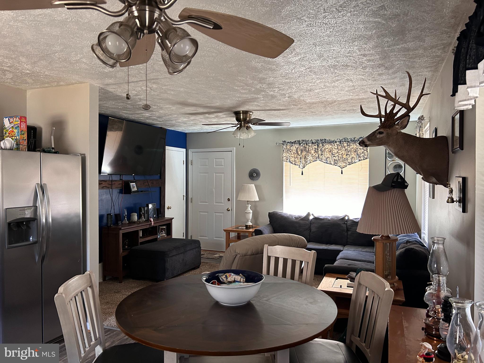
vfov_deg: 53.1
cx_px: 242
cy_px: 182
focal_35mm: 26
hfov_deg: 67.3
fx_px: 364
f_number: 1.5
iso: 200
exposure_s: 1/60
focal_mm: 5.7
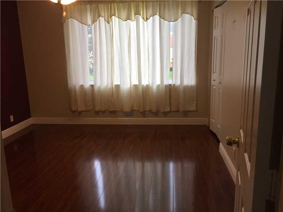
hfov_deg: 61.7
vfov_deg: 48.2
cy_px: 106
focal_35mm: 29
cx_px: 142
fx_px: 237
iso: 32
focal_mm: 4.15
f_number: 2.2
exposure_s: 1/40
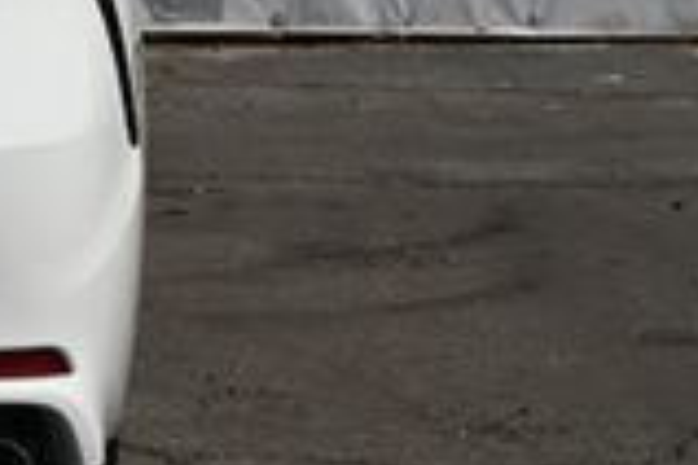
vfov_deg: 4.9
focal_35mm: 277
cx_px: -689
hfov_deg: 7.2
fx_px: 5370
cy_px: -136
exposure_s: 1/500
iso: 100
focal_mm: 46
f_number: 8
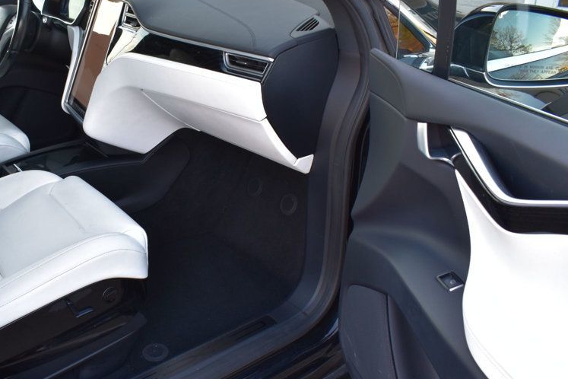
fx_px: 584
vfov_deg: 35.9
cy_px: 200
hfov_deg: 50.9
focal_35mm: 37
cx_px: 189
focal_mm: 18
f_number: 7.1
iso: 400
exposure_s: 1/40
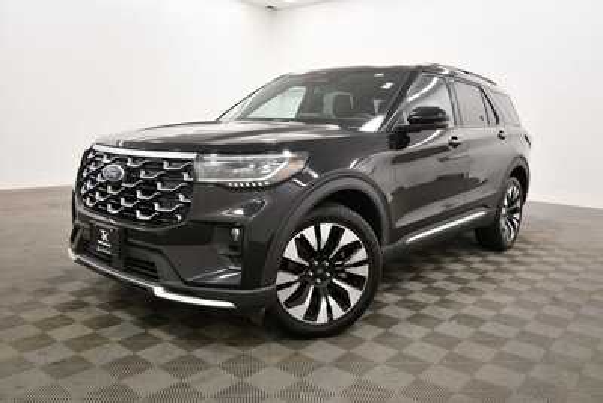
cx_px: 302
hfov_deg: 61.9
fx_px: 503
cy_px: 202
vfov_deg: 43.6
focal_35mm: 30
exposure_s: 1/125
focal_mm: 20
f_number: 5.6
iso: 1250
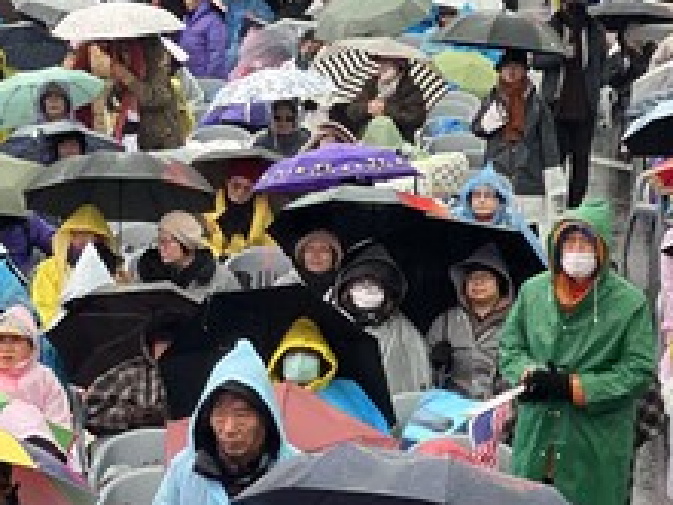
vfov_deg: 7.1
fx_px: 4066
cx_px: 189
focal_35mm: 209
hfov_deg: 9.5
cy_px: 371
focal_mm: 9
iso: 250
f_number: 2.8
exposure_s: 1/98
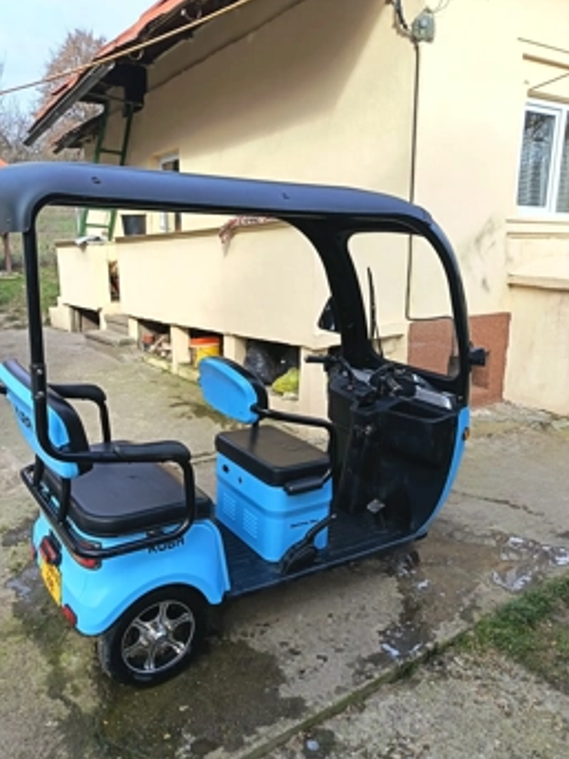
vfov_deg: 63.3
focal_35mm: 28
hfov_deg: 49.6
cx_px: 252
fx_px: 614
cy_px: 418
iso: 100
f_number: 1.75
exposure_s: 1/216
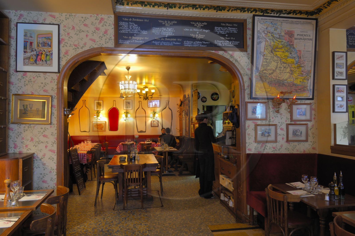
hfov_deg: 77.4
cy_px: 118
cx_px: 178
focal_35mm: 22
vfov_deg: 56.0
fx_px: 222
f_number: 7.1
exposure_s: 1.5
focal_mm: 15
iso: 100
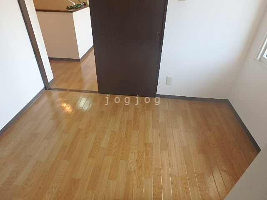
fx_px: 162
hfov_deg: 79.0
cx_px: 134
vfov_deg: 63.4
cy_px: 100
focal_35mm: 21
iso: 200
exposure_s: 1/40
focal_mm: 3.7
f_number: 3.5
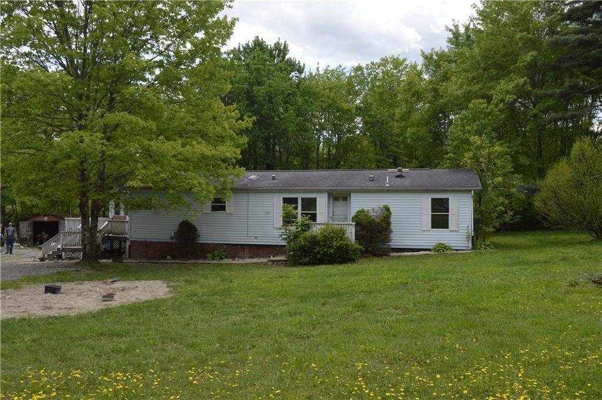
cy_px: 200
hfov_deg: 62.0
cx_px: 301
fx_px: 501
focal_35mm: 30
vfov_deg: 43.5
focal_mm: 20
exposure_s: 1/200
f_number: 7.1
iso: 100
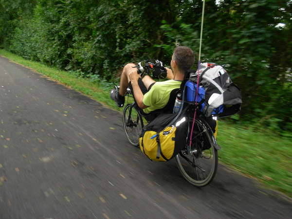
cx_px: 146
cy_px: 110
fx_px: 321
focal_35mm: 38
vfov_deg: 37.7
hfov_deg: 49.0
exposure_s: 1/62.1
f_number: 2.9
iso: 79
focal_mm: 6.3
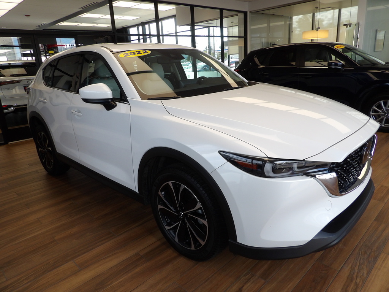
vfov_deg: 56.8
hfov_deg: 71.6
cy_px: 146
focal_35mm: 24
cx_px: 194
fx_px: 270
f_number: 3.2
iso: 100
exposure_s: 1/115
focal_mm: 4.3
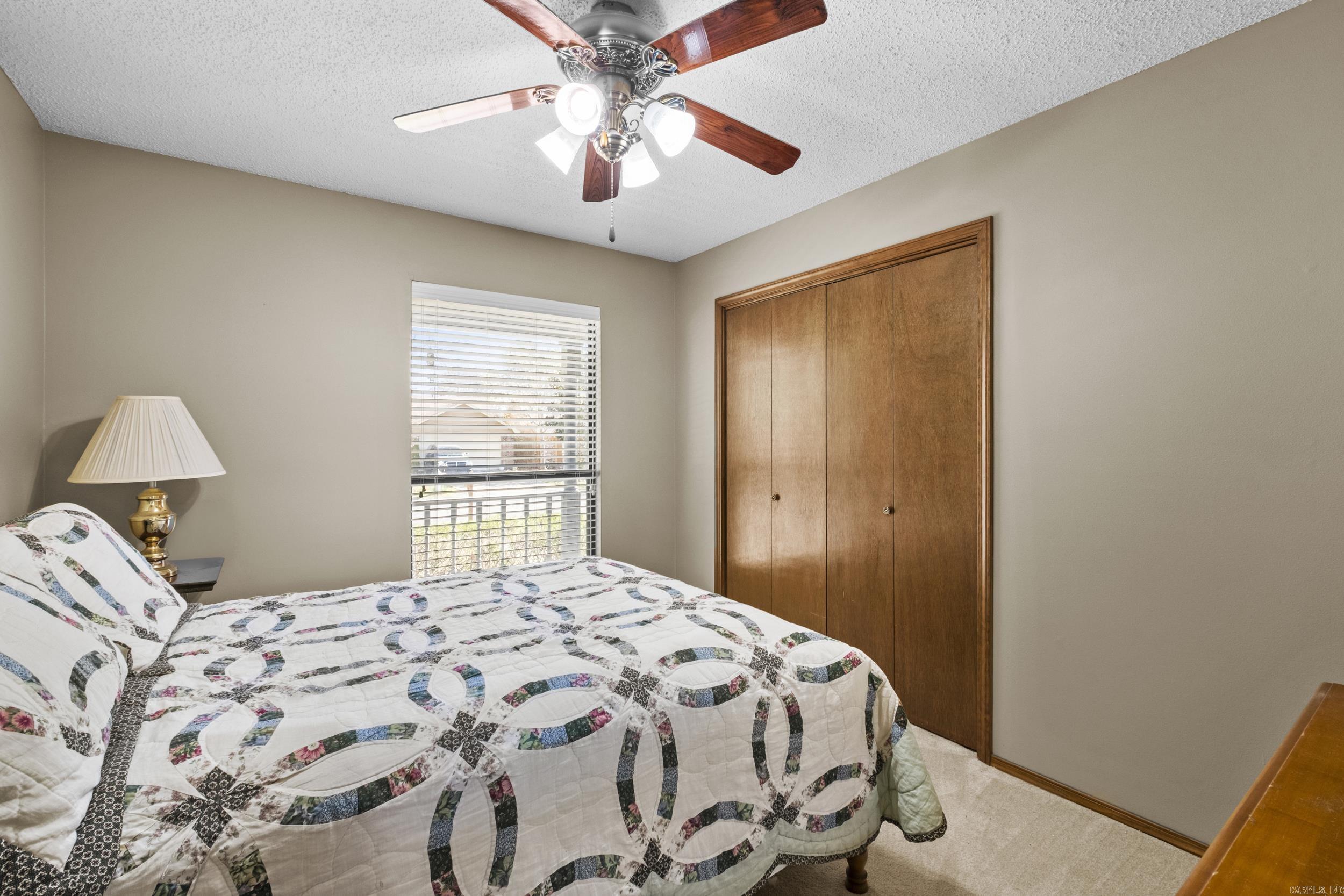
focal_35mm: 15
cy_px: 448
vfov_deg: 77.3
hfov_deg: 100.4
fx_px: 560
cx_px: 672
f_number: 7.1
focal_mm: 10
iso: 400
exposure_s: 1/2.5
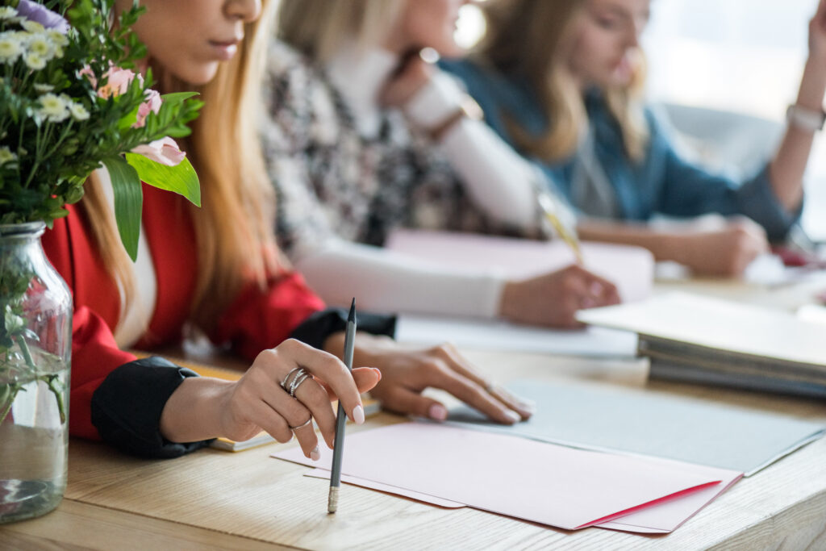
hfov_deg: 19.5
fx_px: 2409
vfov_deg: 13.0
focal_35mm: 105
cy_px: 276
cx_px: 413
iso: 800
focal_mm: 105
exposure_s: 1/160
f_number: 3
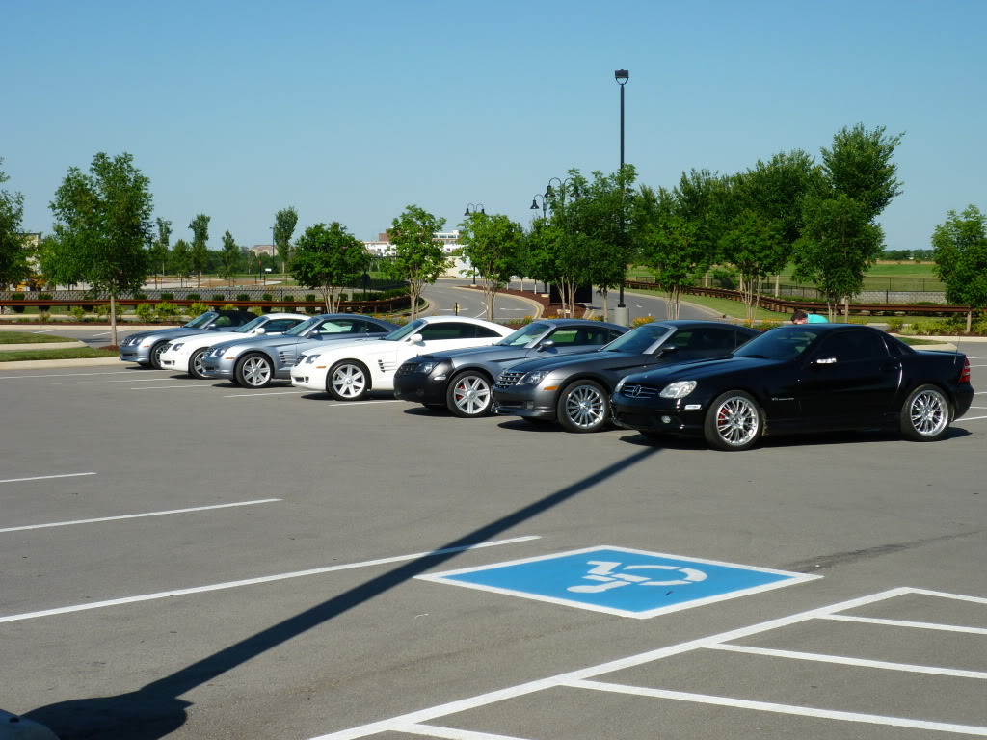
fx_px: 1540
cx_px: 494
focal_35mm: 54
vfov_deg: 27.0
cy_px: 370
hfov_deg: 35.5
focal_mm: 9.5
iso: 80
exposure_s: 1/500
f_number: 5.2
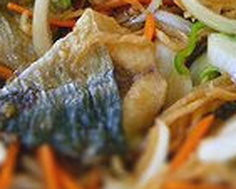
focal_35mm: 94
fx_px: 657
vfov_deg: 16.1
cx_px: 99
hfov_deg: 20.3
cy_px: 2
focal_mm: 6.1
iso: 800
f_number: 3.8
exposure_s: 1/30
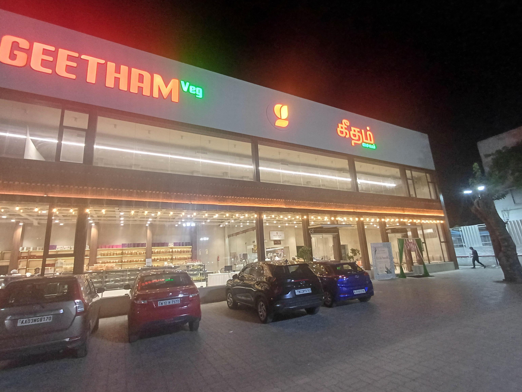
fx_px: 256
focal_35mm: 17
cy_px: 202
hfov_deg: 91.0
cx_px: 252
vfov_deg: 74.7
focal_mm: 1.64
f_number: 2.2
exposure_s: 1/33
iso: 160
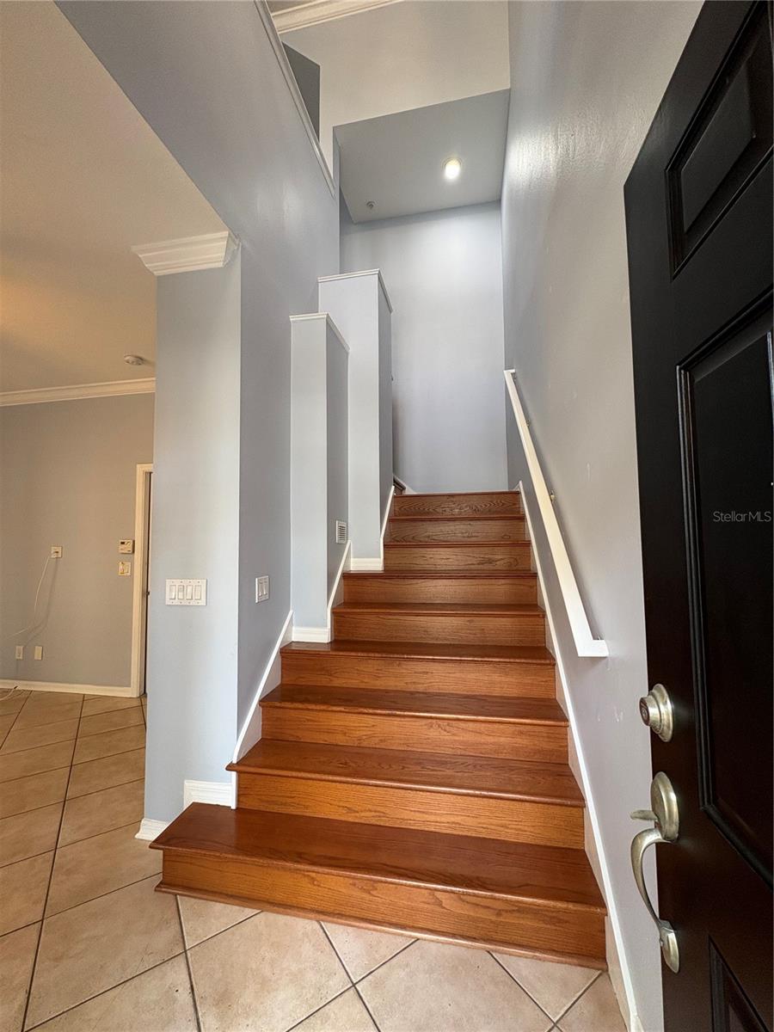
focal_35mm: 14
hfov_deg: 85.7
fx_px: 417
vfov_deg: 102.1
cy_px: 516
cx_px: 387
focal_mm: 2.22
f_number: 2.2
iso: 125
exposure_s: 1/60
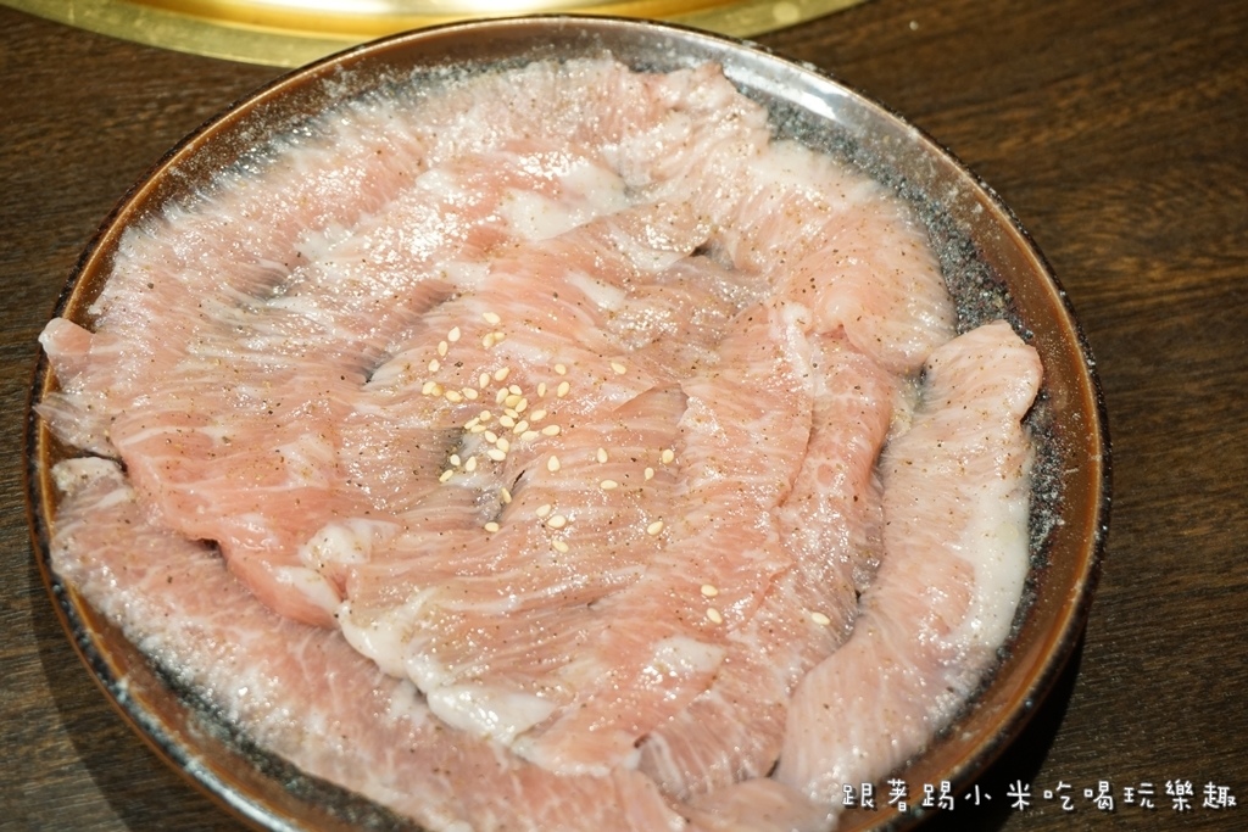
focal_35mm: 57
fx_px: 1976
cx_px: 624
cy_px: 416
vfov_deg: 23.8
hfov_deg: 35.0
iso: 800
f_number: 5.6
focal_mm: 38
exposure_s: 1/60
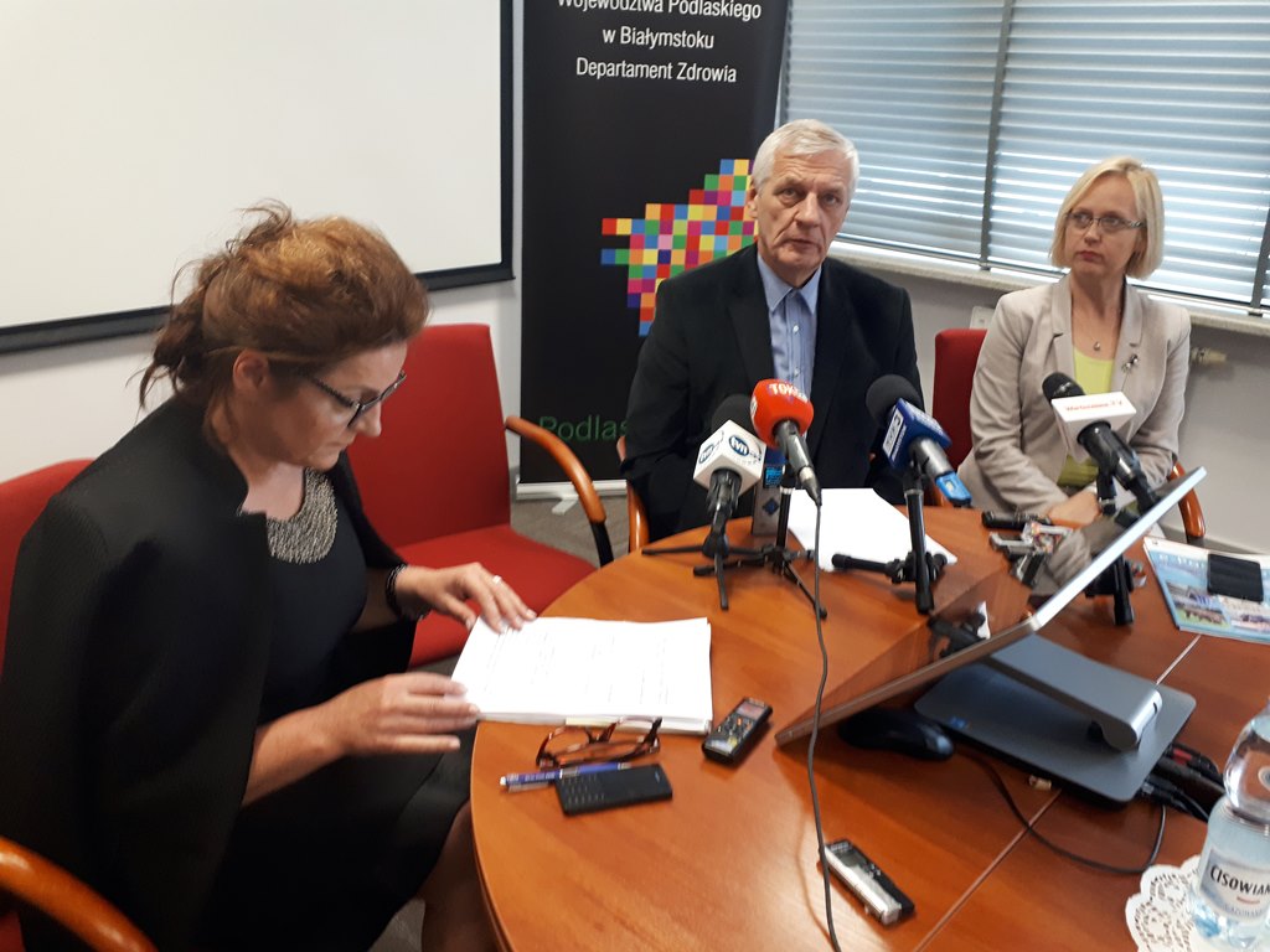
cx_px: 635
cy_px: 476
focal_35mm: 27
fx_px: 991
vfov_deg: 51.4
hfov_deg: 65.3
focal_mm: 3.6
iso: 160
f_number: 1.9
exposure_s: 1/33
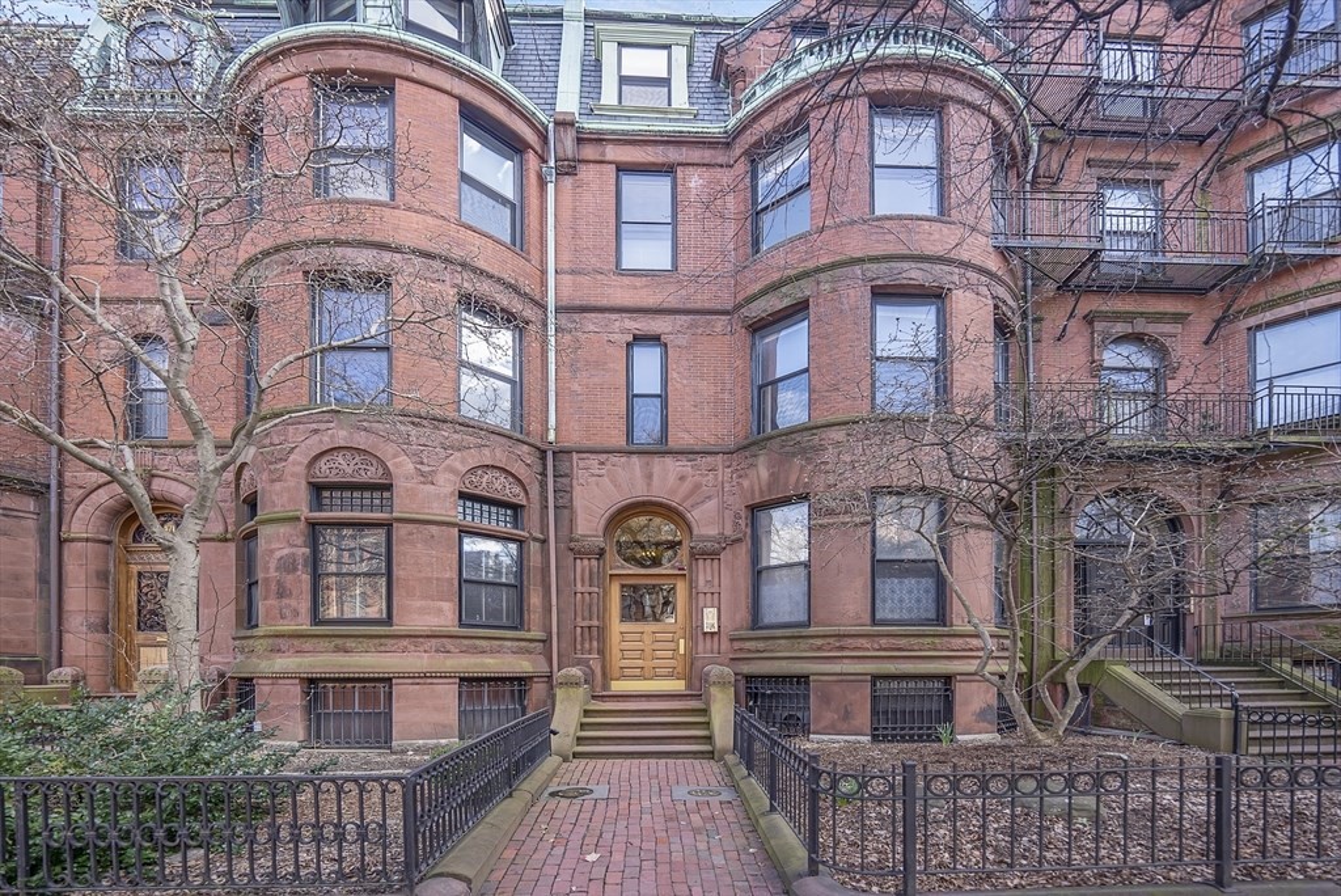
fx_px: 522
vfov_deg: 81.3
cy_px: 448
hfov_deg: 104.2
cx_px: 670
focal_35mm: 14
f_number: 2.5
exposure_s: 1/125
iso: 80
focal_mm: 14
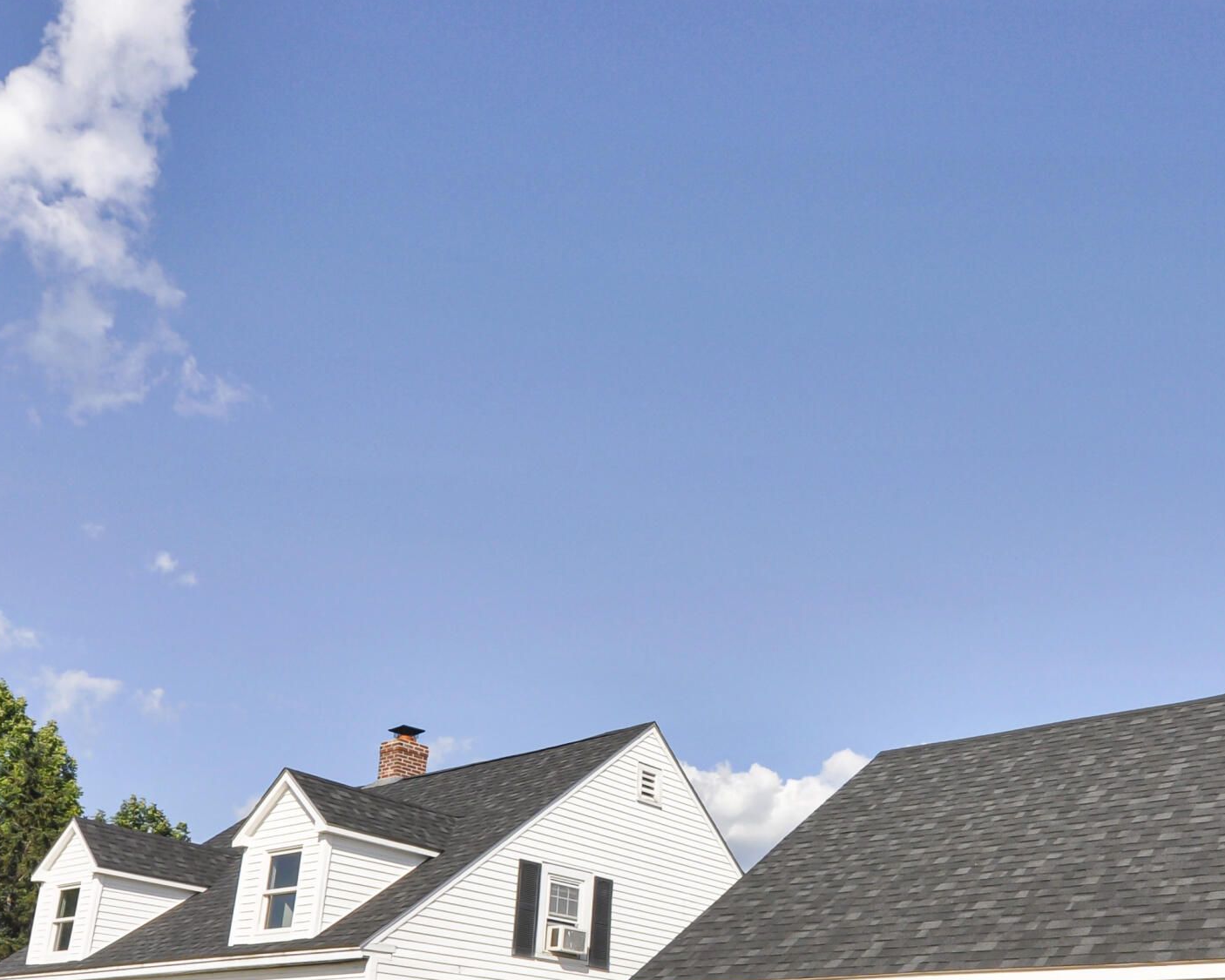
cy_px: 767
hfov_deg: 49.6
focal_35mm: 36
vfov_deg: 39.7
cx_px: 795
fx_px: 1305
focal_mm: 12
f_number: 11
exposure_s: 1/500
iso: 320
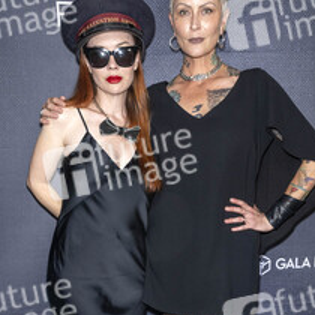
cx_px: 164
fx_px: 441
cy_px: 240
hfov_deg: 39.3
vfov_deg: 38.2
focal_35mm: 43
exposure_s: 1/200
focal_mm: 26.5
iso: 800
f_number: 5.6
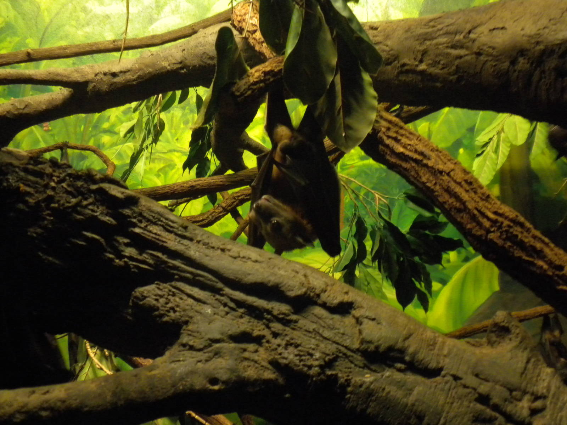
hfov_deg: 50.1
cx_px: 284
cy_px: 212
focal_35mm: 37
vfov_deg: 38.7
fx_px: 606
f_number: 3.5
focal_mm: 6.6
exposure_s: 1/16.2
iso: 400
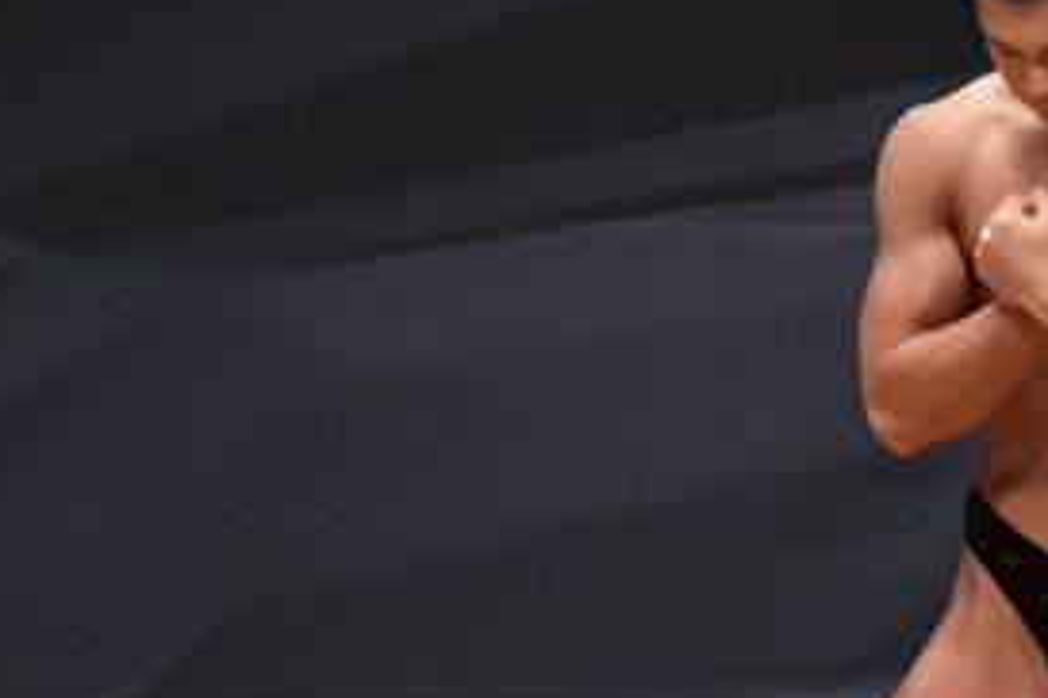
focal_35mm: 808
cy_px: 663
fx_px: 23520
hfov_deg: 2.6
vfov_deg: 1.7
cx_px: 1096
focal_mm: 190
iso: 6400
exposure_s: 1/400
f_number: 5.6
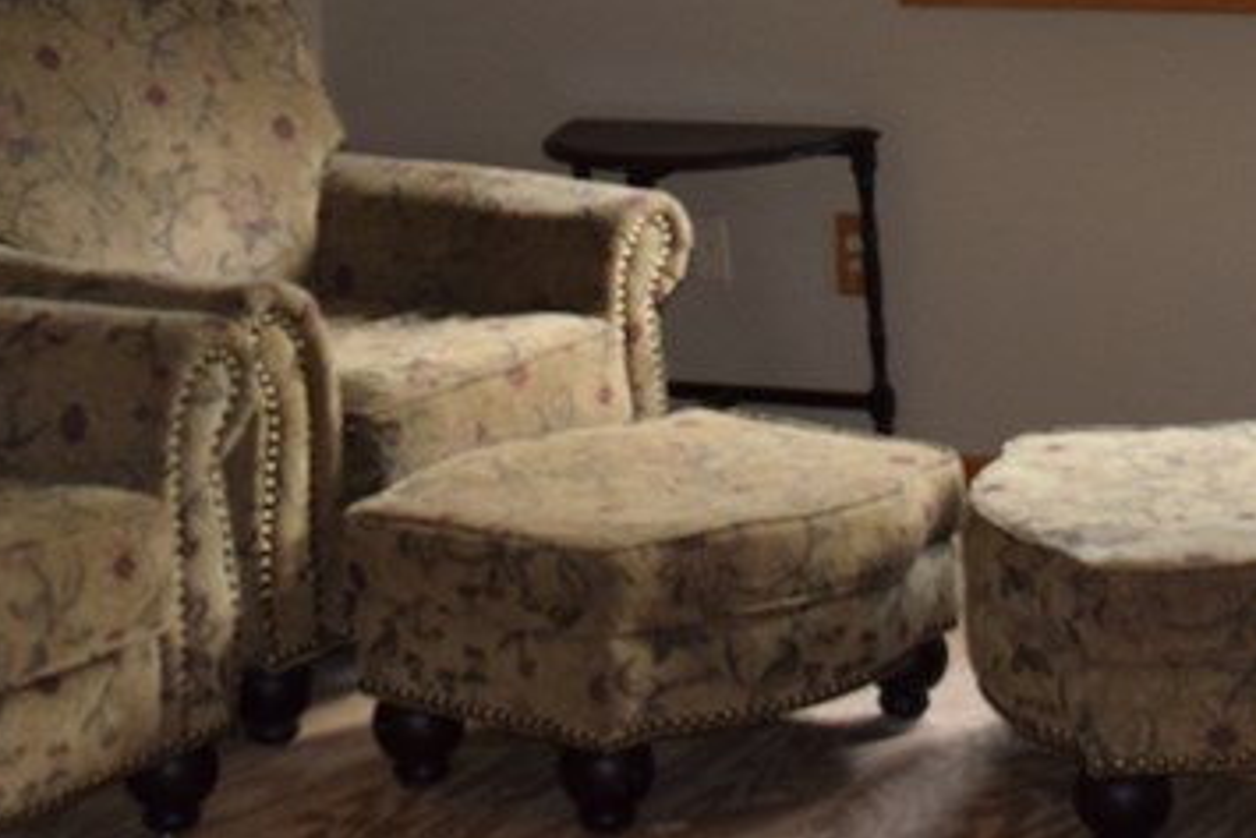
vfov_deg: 12.3
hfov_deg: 18.5
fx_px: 3839
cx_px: 902
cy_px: -28
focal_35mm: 110
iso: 800
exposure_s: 1/100
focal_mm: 24
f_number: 5
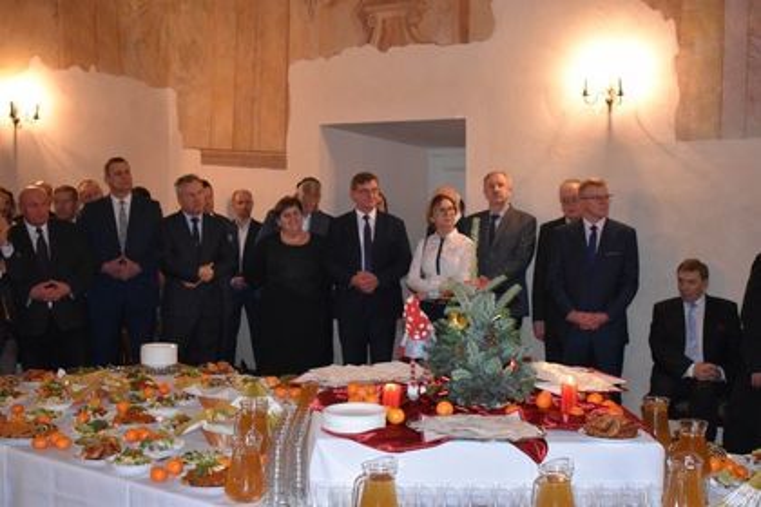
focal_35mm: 48
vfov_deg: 28.1
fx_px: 1015
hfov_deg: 41.1
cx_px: 380
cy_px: 254
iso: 2800
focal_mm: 32
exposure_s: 1/60
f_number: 4.5
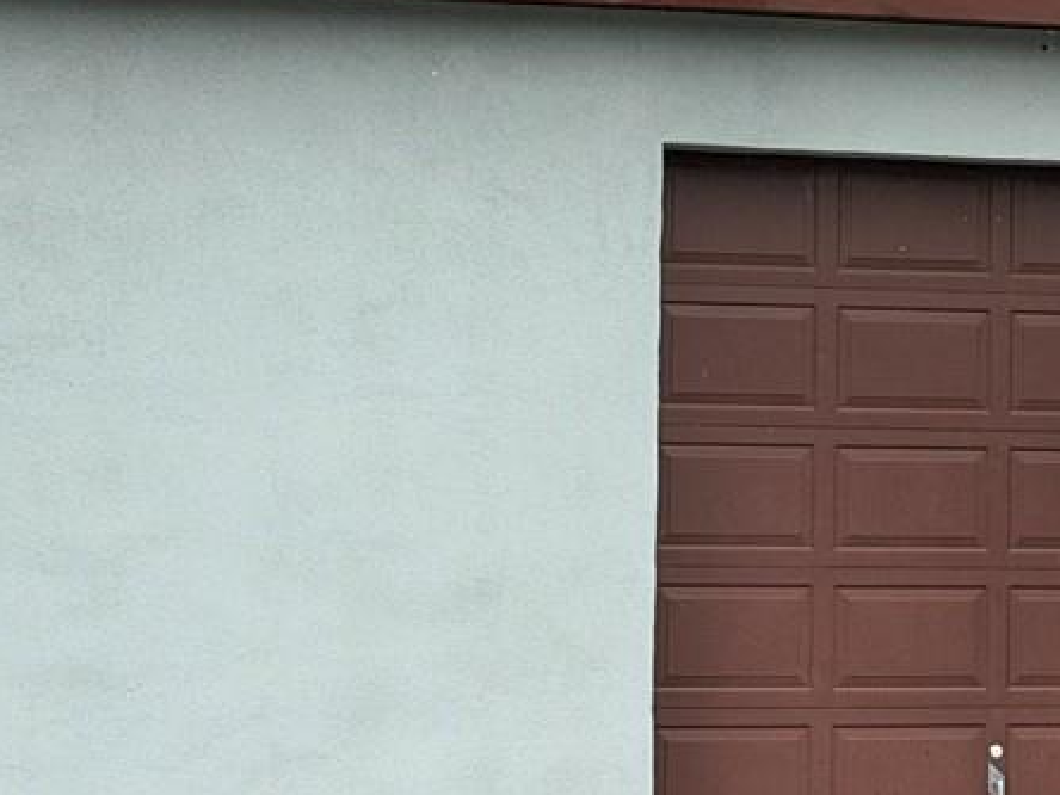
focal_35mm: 173
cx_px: 1196
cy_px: 224
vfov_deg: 8.6
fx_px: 5298
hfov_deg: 11.3
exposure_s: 1/2273
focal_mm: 6.76
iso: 80
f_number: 1.78
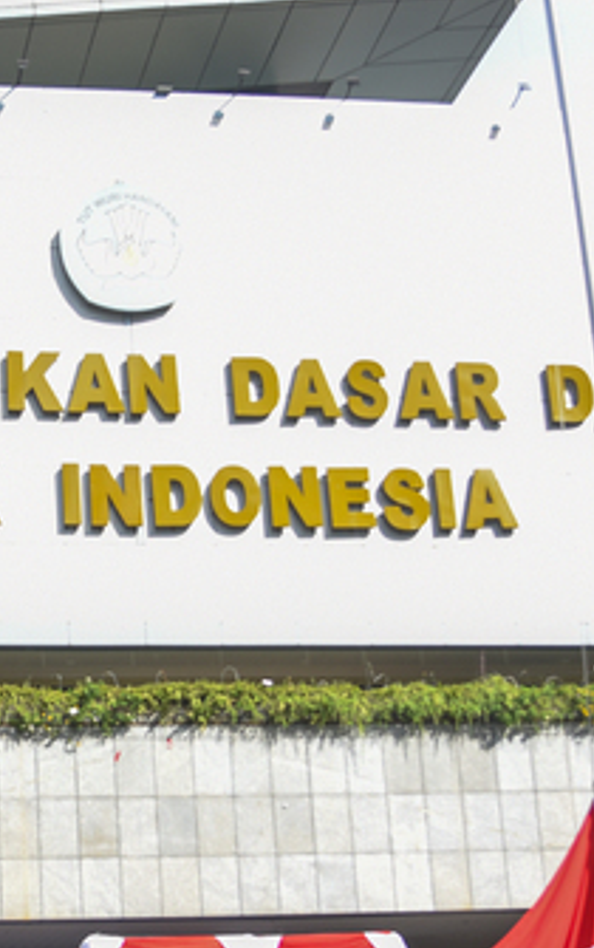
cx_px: -40
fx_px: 1887
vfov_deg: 28.1
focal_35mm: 73
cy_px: 566
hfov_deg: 17.4
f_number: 4
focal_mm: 24
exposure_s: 1/320
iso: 100
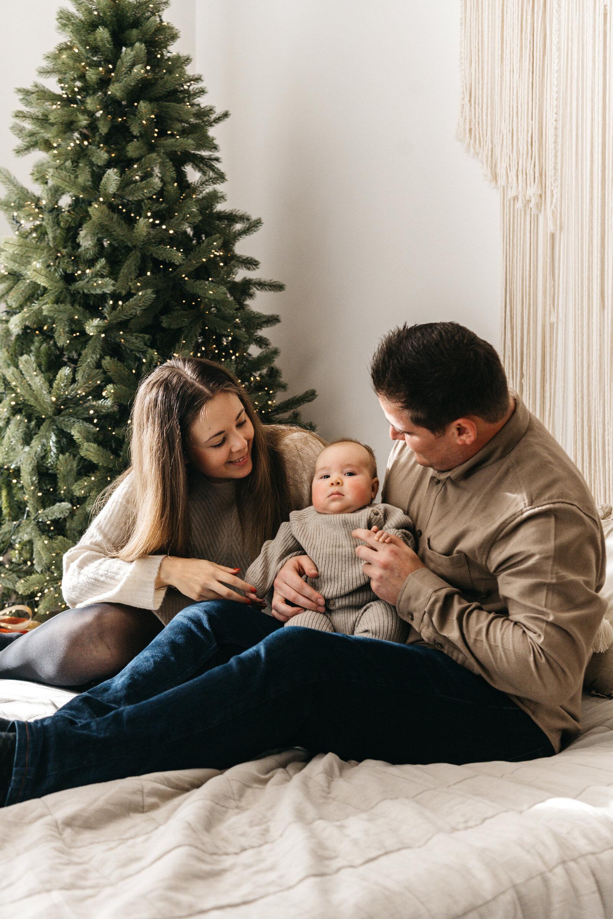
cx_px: 306
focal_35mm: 50
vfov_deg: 39.6
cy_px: 460
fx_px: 1277
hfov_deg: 27.0
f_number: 4.5
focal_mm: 50
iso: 1250
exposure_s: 1/400
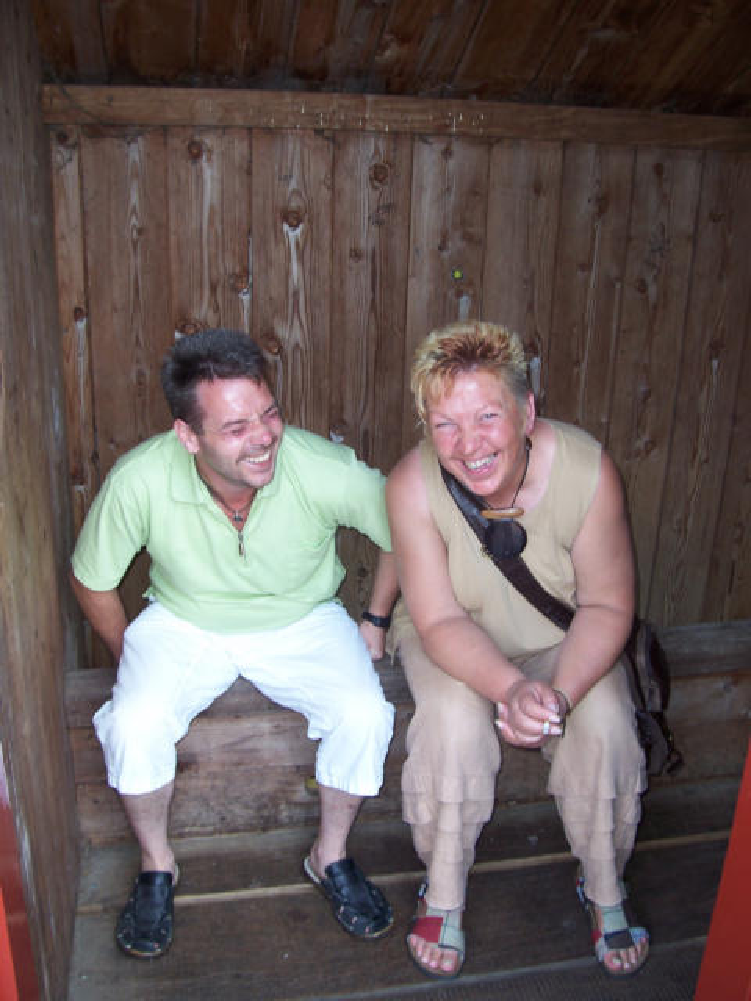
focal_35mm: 34
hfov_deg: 41.8
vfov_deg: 54.0
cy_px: 500
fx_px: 984
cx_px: 376
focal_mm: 5.6
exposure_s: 1/60
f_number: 2.7
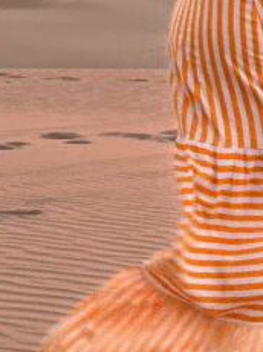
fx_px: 2172
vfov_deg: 9.0
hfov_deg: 6.8
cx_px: 471
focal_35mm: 214
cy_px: -179
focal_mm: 6.86
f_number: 1.78
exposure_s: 1/121
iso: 64
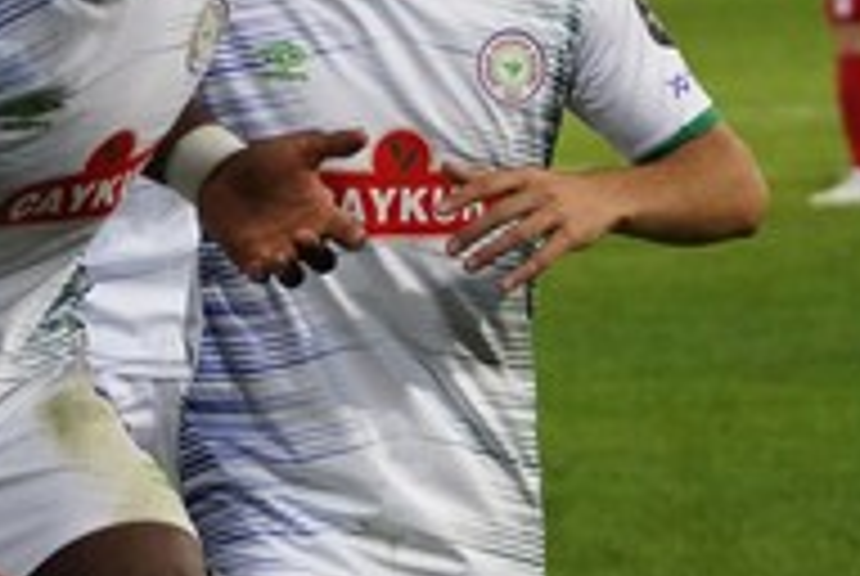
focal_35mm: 350
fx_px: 8374
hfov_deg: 5.8
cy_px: 470
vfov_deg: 3.9
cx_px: -234
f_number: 4.5
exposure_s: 1/2000
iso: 8000
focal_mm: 100
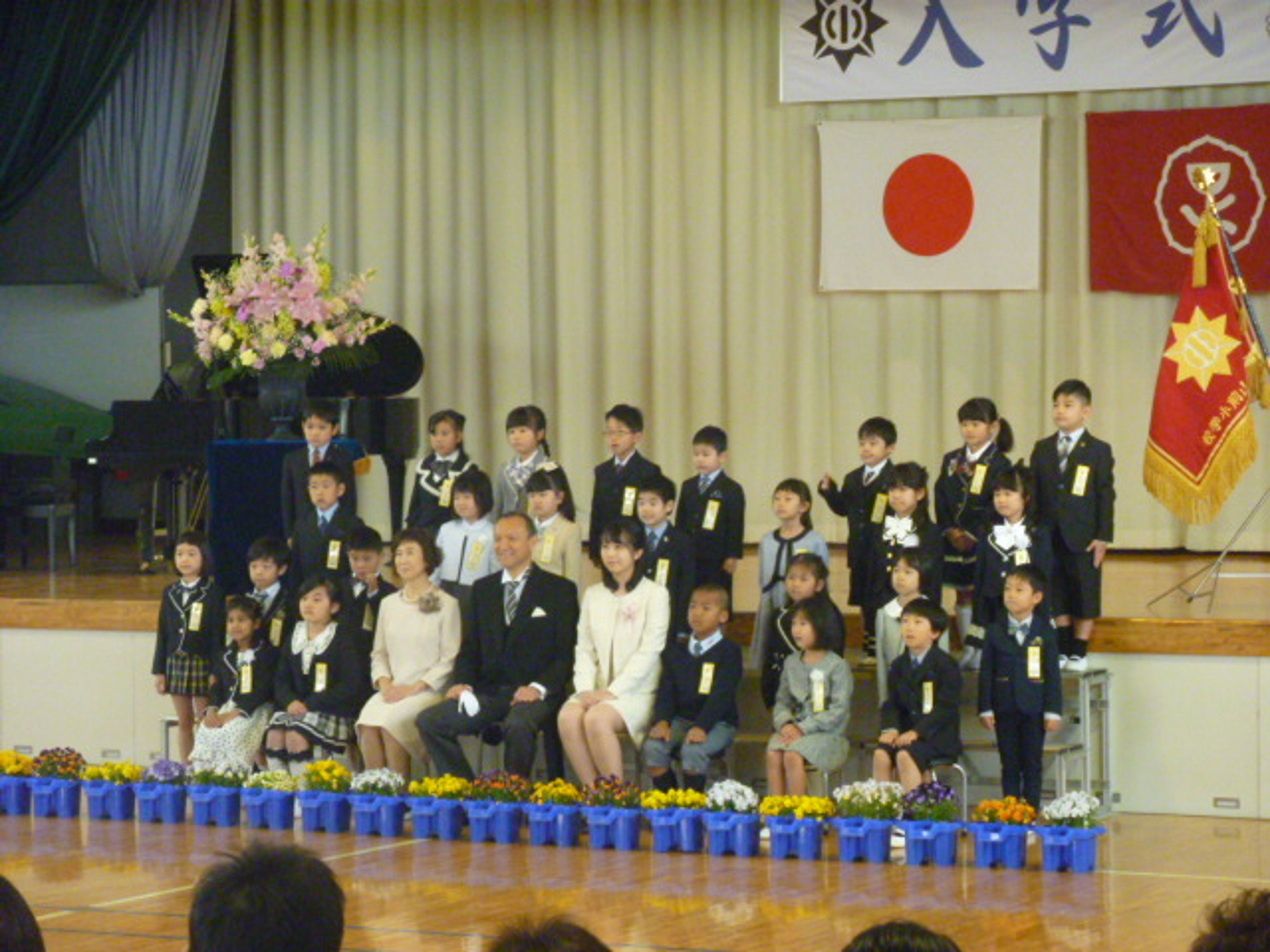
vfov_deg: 13.5
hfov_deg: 17.9
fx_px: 4036
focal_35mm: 110
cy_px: 476
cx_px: 635
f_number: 5.7
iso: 800
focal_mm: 19.5
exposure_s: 1/50
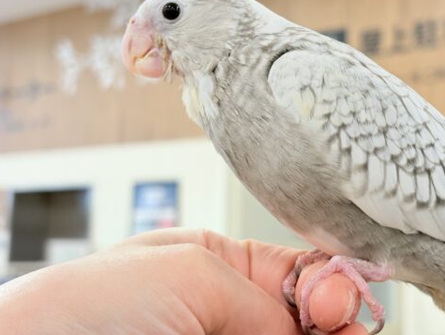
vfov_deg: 21.0
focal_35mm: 70
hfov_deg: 27.7
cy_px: 123
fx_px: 901
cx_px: 264
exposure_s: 1/50
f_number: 1.6
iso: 50
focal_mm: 5.96
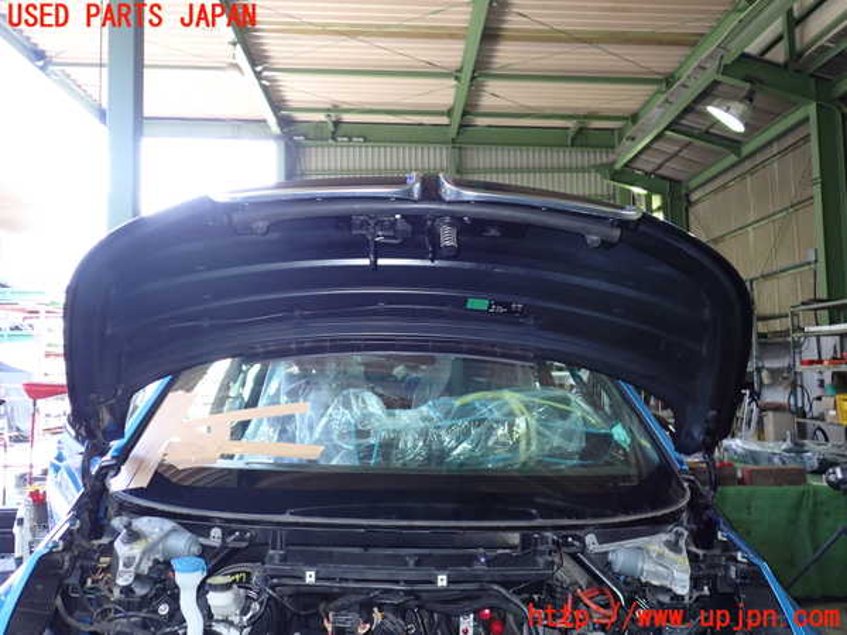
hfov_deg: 60.0
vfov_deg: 46.8
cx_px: 424
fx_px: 734
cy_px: 318
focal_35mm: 30
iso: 200
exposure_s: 1/40
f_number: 2.3
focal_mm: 5.4
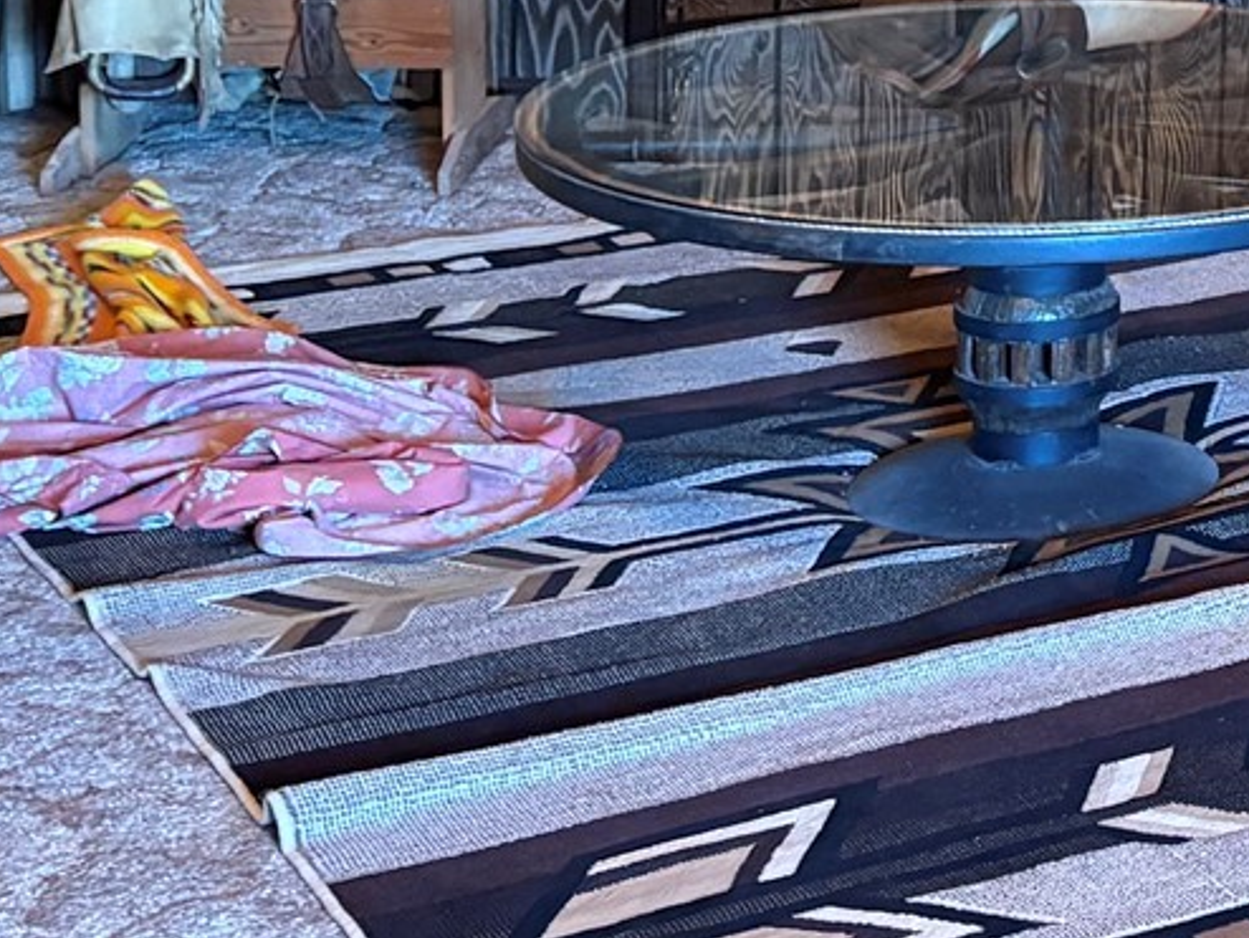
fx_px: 3646
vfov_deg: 13.8
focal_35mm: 101
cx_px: 1889
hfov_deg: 17.4
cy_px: -475
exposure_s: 1/30
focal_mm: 5.96
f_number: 1.6
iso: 500
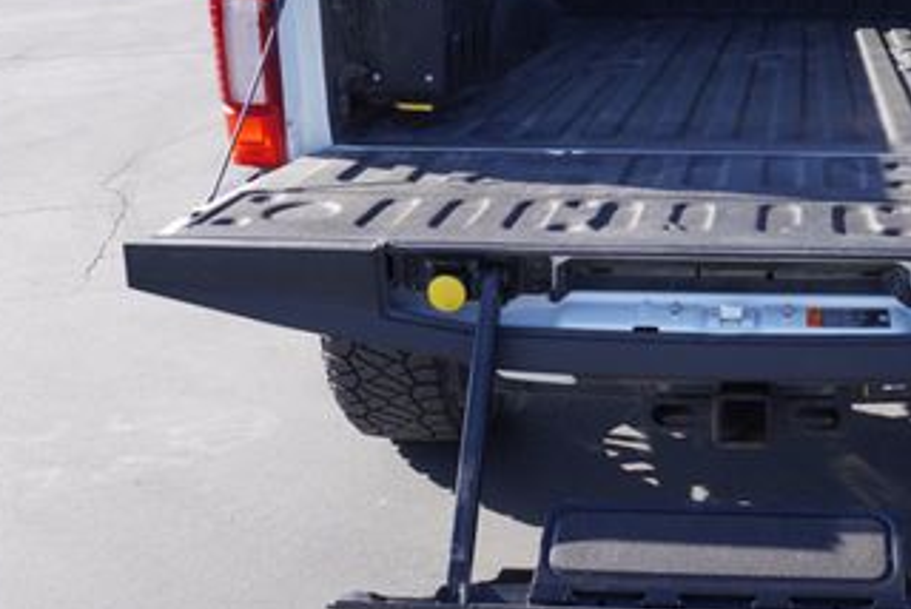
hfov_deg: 39.4
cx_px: 732
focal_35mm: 48
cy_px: 162
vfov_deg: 27.8
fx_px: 1216
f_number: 5.6
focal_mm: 16
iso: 100
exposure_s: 1/125
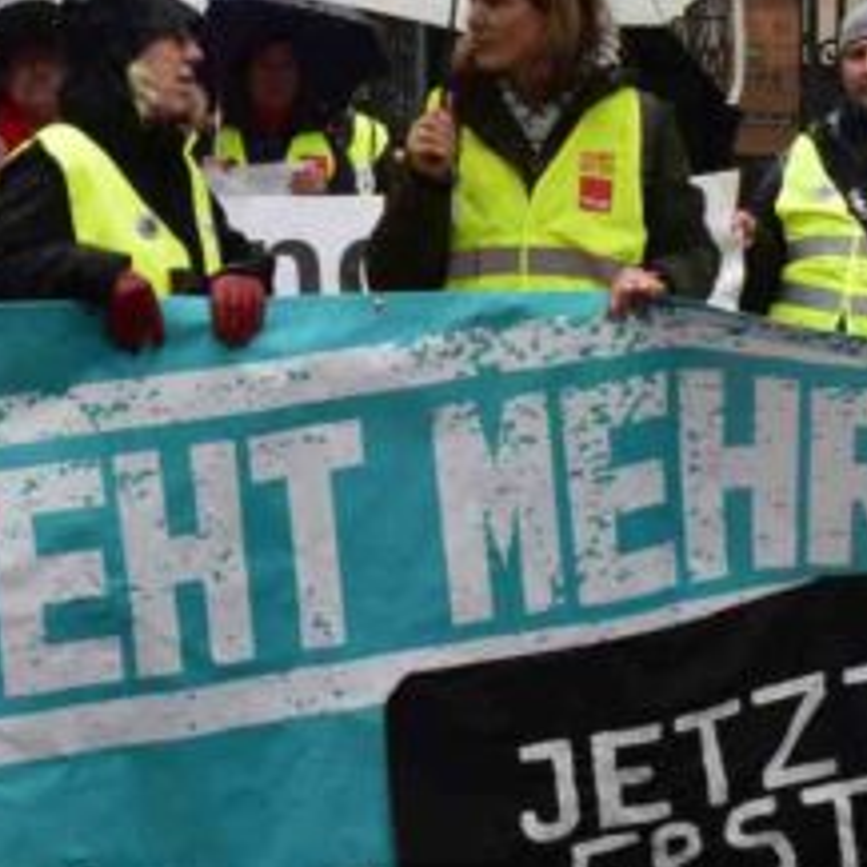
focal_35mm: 157
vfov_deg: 11.1
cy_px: 198
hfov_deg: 11.0
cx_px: -108
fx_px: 4443
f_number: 9
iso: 400
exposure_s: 1/100
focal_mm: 29
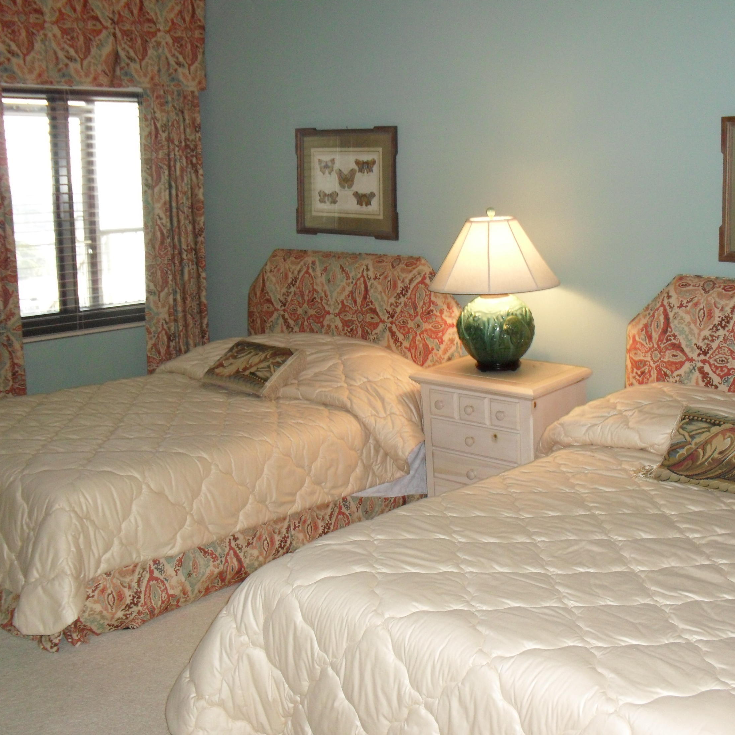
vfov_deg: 40.0
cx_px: 432
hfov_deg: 39.9
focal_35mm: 42
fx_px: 1009
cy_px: 367
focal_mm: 6.3
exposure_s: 1/45
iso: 240
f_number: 3.2
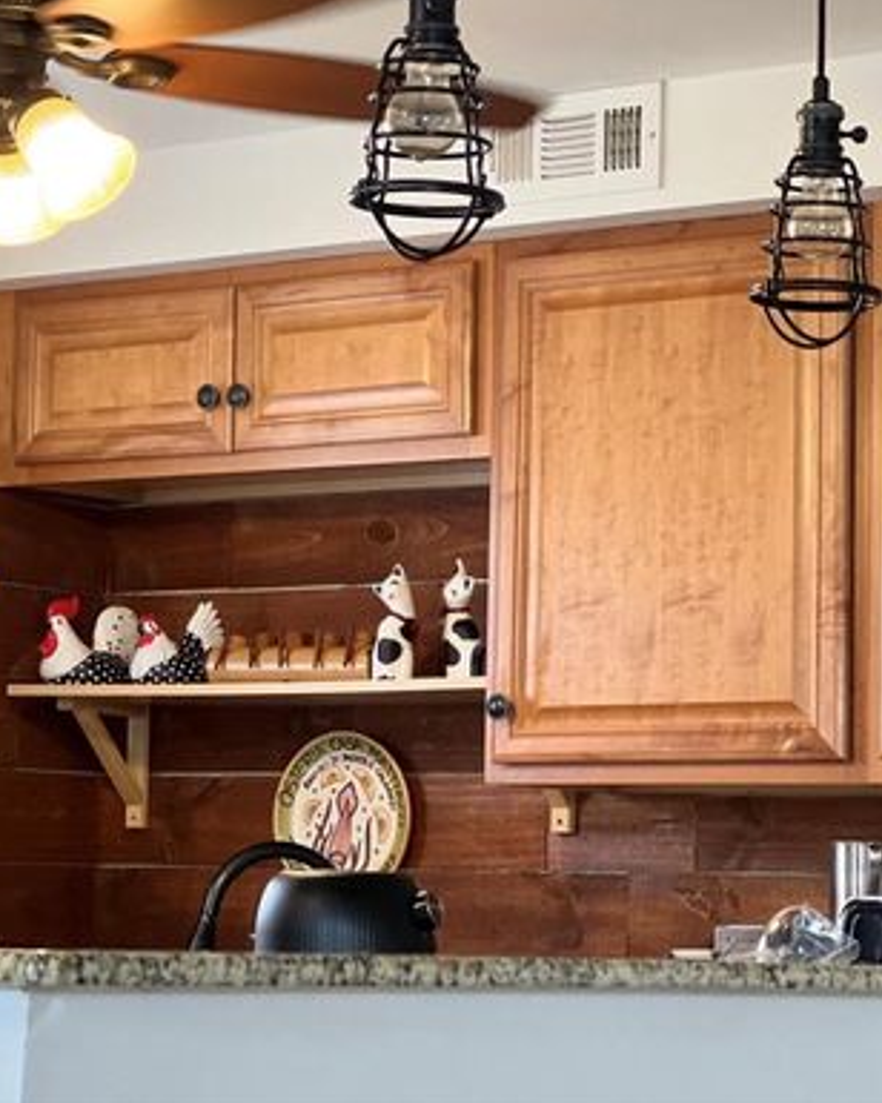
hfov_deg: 13.3
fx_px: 3785
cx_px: 407
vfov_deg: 16.6
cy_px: 471
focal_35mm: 116
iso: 400
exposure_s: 1/40
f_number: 2.8
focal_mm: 9
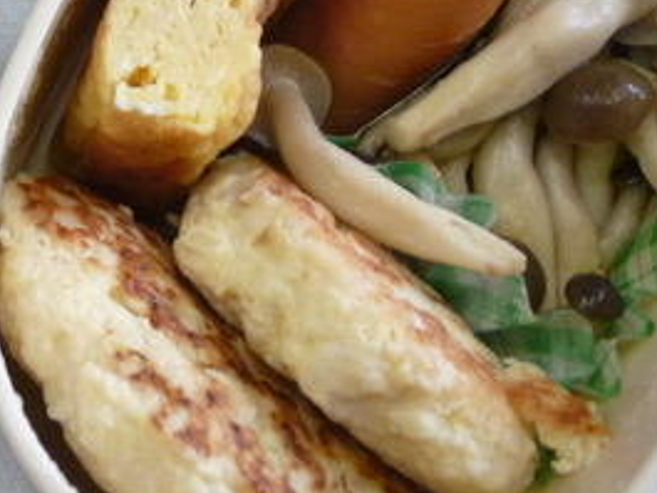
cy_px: 5
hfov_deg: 25.9
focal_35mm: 70
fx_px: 1329
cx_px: -42
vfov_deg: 20.4
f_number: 2.4
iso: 160
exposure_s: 1/60
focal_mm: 5.1
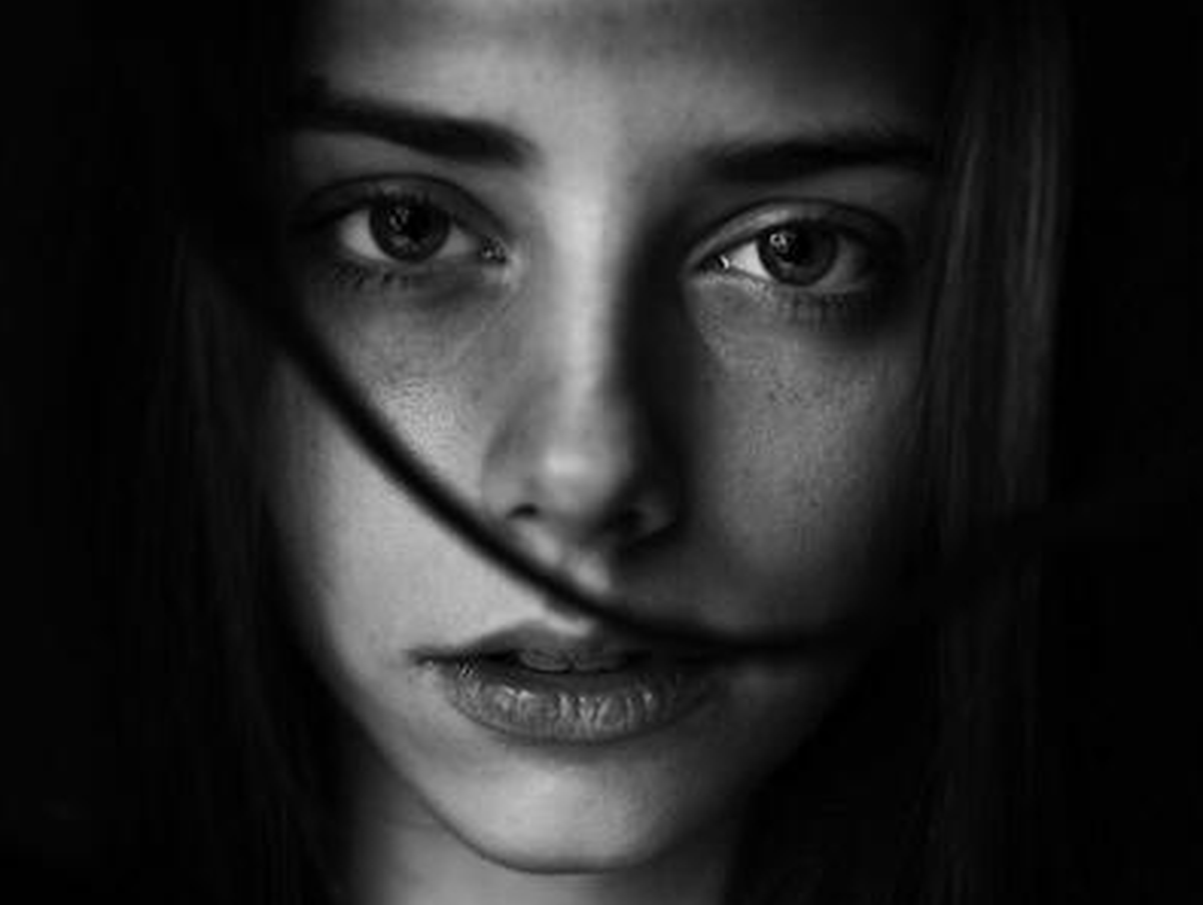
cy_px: 491
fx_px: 2539
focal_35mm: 73
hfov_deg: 26.7
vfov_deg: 20.2
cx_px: 605
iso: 500
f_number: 2
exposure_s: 1/160
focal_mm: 50
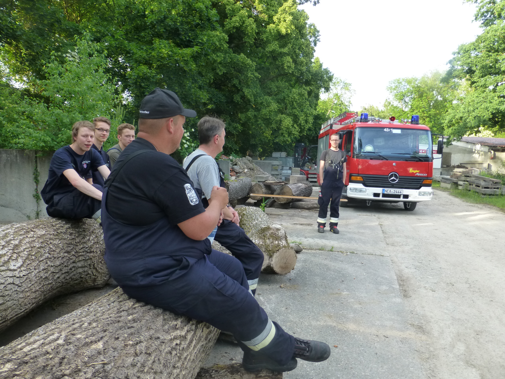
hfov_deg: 71.6
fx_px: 350
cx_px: 252
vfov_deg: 56.8
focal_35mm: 24
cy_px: 190
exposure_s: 1/125
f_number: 3.5
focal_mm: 4.3
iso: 160
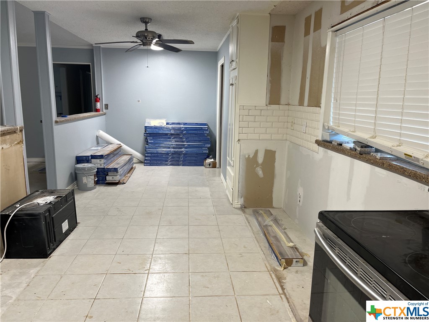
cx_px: 214
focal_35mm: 26
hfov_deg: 67.3
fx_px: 322
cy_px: 161
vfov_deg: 53.1
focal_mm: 5.1
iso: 80
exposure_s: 1/60
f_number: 1.6
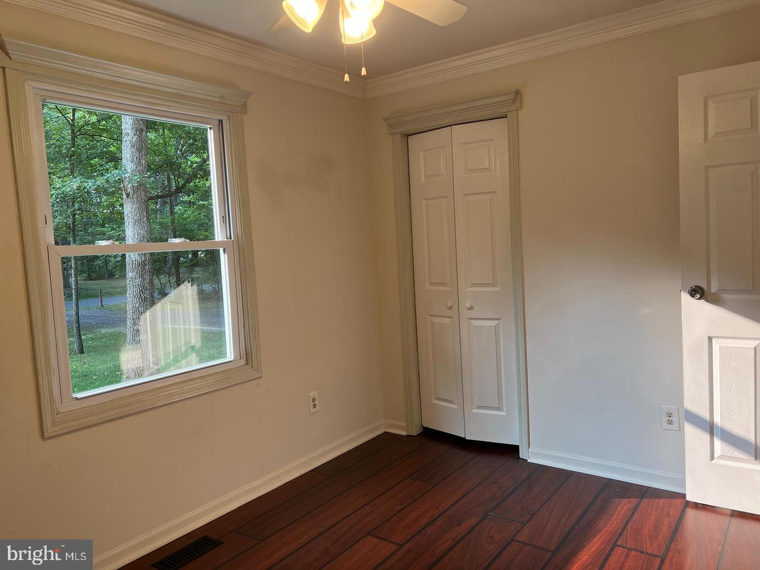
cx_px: 380
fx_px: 571
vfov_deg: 53.1
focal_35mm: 26
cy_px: 285
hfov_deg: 67.3
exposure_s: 1/140
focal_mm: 5.7
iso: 64
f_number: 1.5
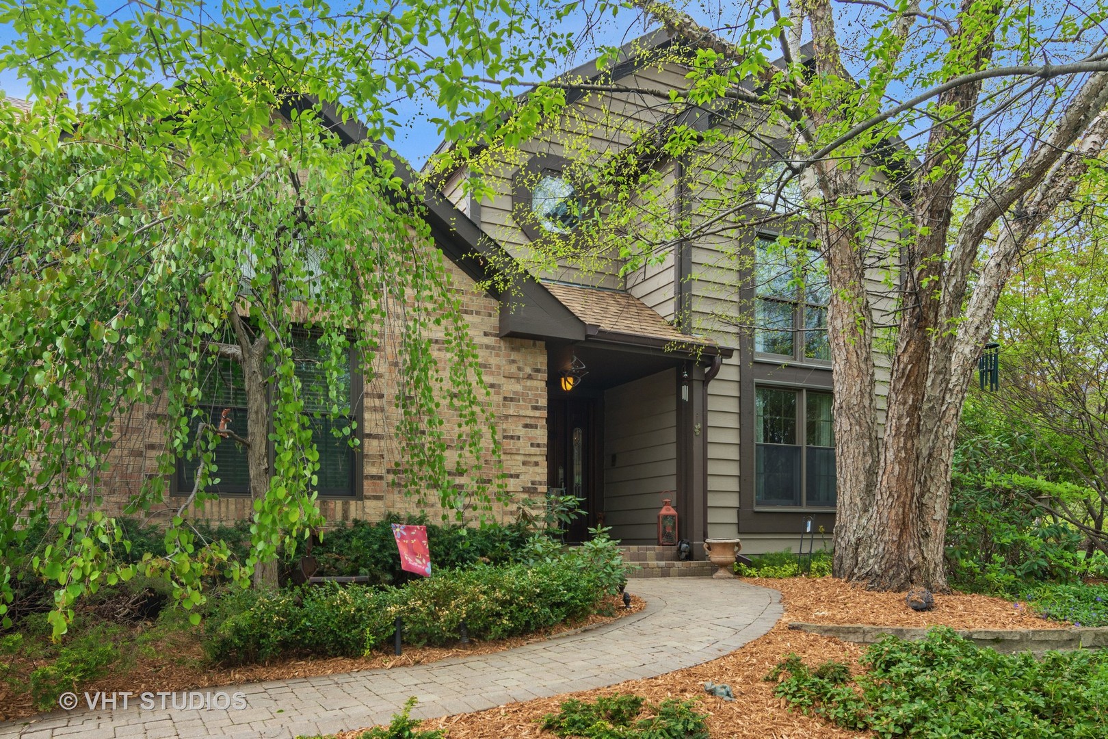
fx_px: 692
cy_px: 370
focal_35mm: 22
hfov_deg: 77.3
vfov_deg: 56.1
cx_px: 554
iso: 200
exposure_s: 1/100
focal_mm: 15
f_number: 8
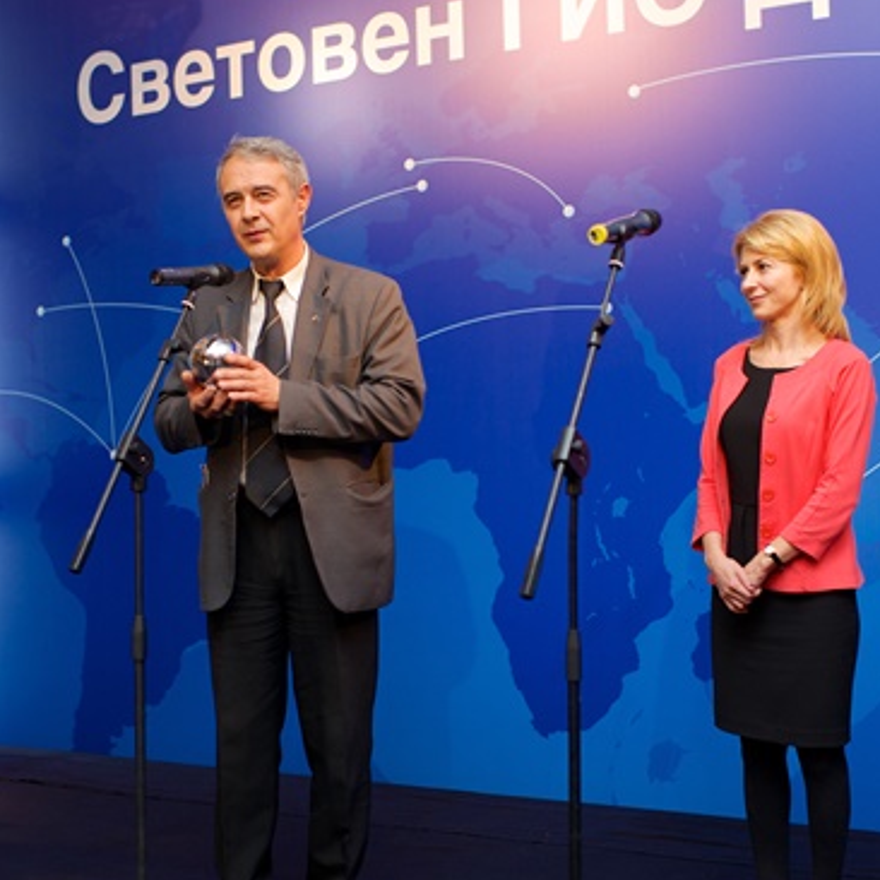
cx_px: 433
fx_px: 1496
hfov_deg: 32.8
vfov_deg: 32.8
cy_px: 472
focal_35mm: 52
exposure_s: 1/160
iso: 500
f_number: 2.5
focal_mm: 35
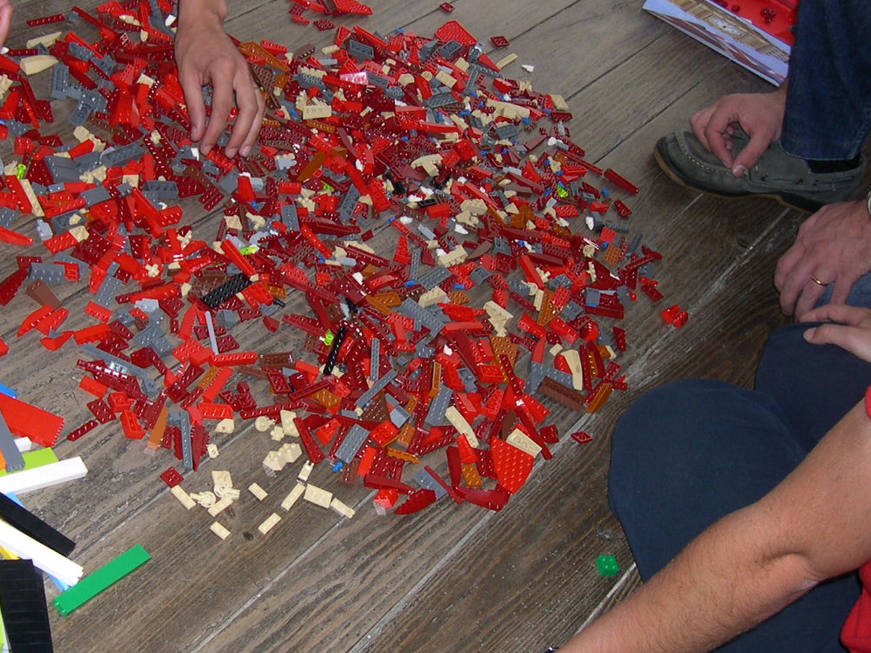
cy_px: 306
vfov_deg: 24.0
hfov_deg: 31.3
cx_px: 257
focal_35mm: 61
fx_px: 1535
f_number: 2.8
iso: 100
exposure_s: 1/60
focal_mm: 8
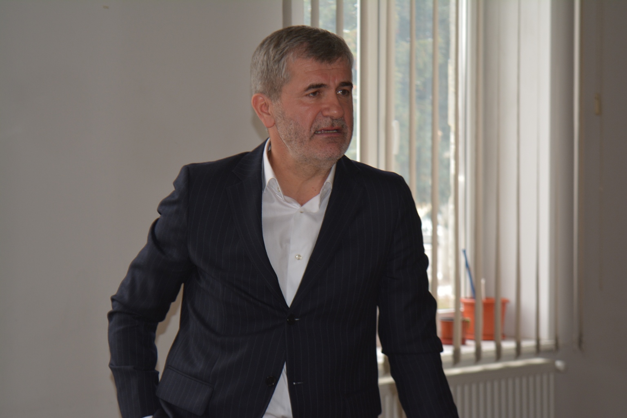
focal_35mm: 82
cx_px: 314
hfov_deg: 24.6
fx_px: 1437
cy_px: 209
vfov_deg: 16.6
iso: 400
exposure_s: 1/60
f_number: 5.6
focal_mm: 55
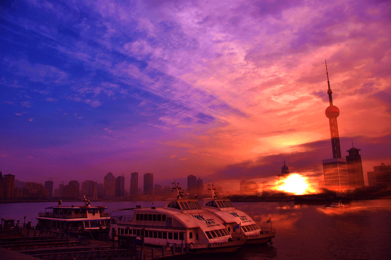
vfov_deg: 9.6
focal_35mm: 142
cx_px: 196
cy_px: 130
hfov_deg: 14.4
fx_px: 1546
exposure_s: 1/1250
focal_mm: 95
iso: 200
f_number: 9
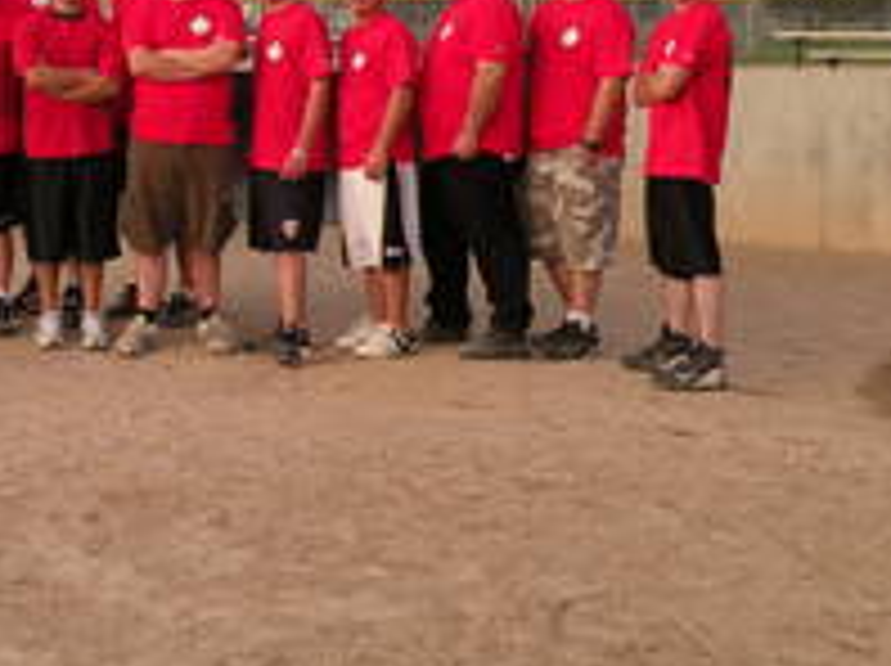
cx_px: 43
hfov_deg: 22.8
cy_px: 124
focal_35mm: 83
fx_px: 2134
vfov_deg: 17.6
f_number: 3.2
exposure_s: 1/59.8
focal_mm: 7.4
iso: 180
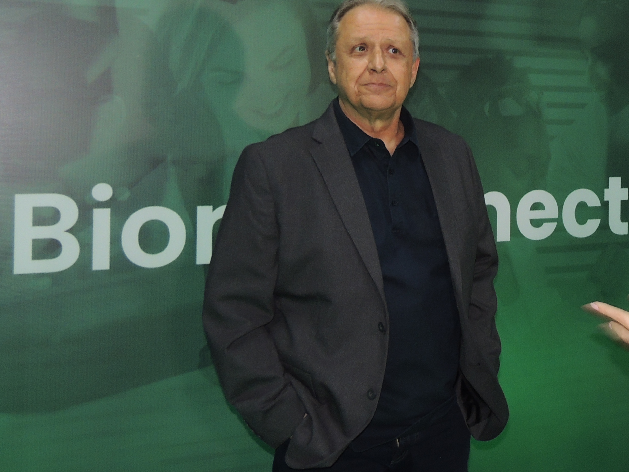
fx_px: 1017
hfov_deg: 32.9
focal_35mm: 56
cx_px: 541
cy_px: 101
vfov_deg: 25.7
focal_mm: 5.3
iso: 200
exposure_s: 1/30
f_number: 3.1
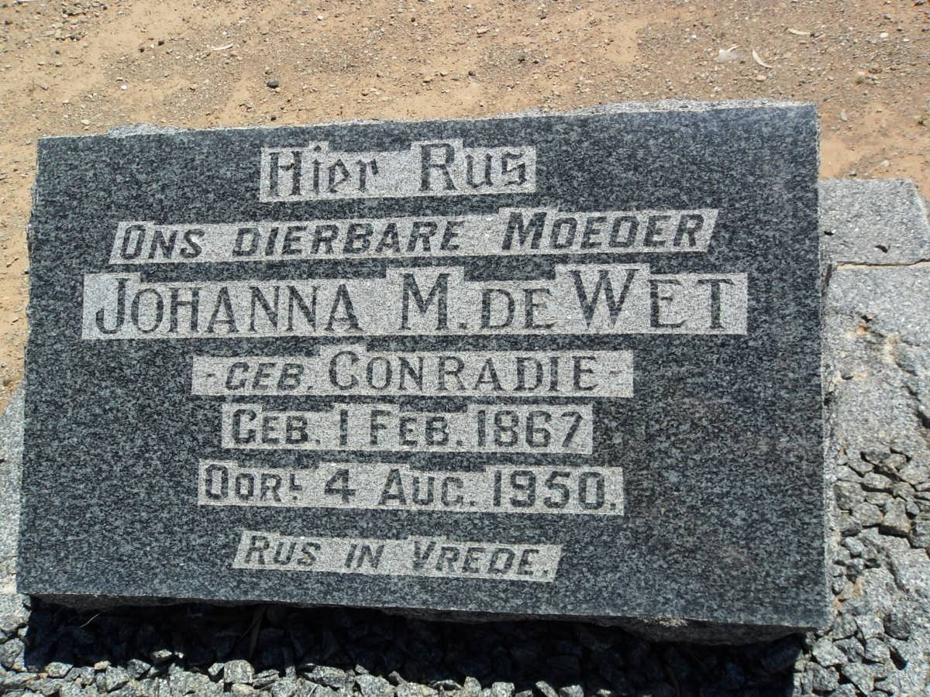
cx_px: 465
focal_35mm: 35
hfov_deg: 52.6
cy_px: 348
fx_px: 940
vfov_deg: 40.7
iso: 80
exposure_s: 1/180
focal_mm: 6.3
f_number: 8.2
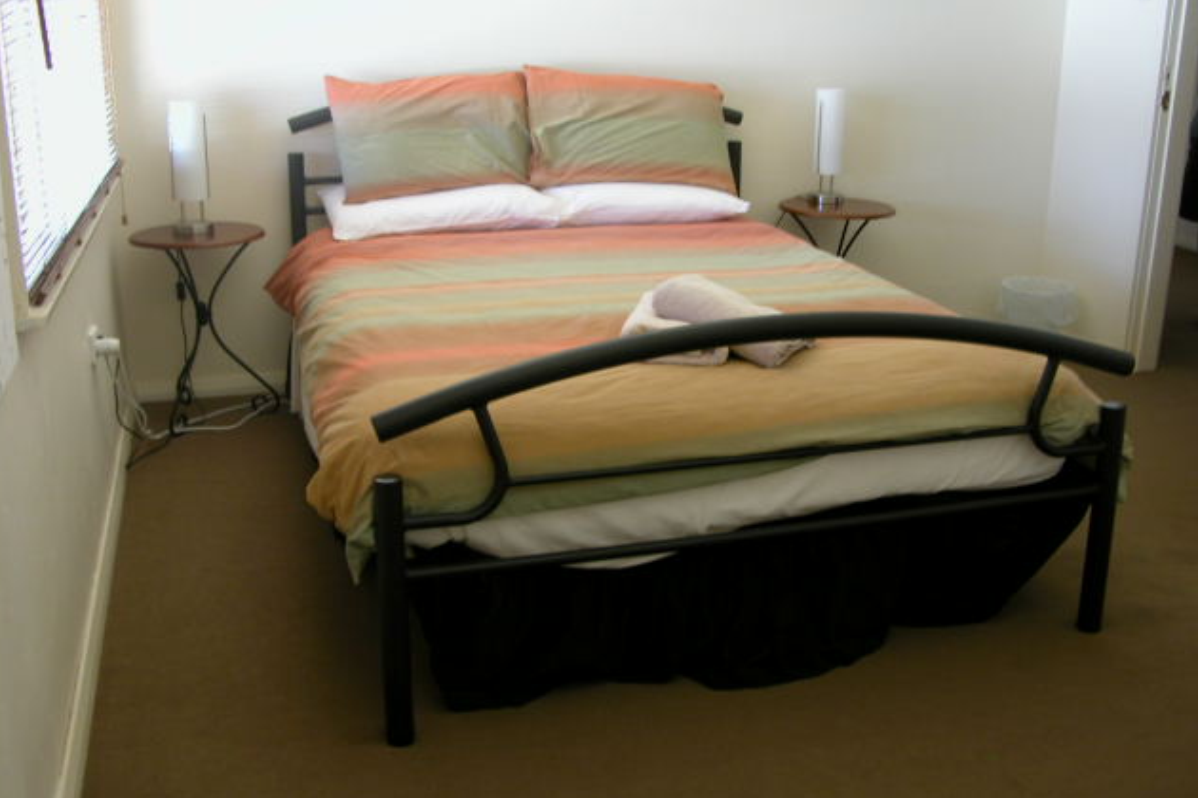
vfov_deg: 35.9
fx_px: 1231
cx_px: 591
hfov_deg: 51.9
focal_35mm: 37
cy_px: 365
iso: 100
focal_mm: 8.9
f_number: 2.8
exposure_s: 1/7.3
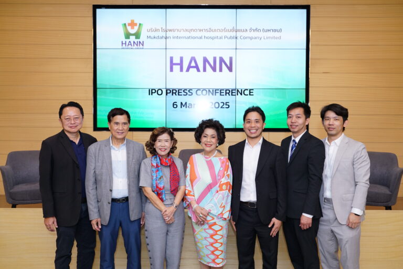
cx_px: 202
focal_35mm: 37
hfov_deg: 51.9
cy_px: 134
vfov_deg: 35.9
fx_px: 414
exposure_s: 1/160
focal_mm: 37
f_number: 5
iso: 1600
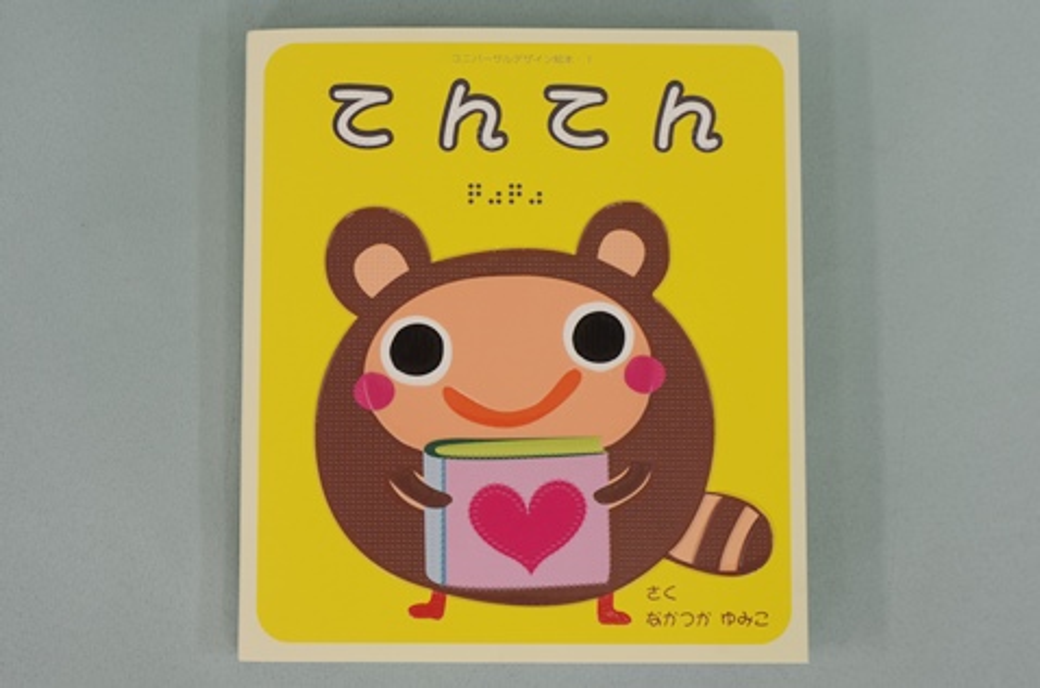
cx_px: 520
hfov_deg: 35.1
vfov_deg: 23.6
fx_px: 1642
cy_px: 344
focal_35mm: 57
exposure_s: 1/15
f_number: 8
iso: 320
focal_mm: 38
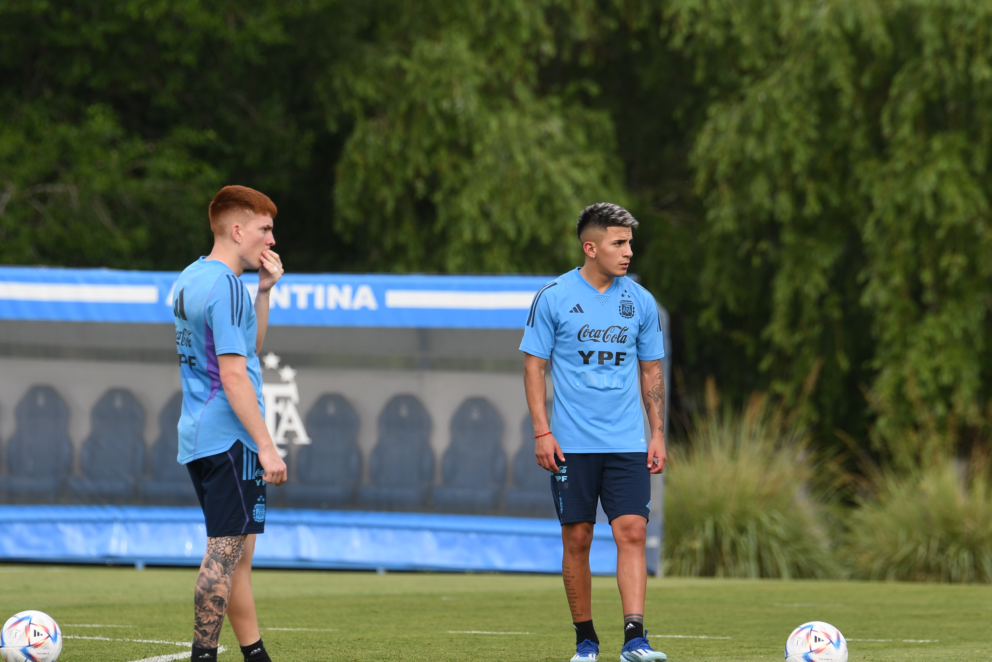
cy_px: 423
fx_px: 10912
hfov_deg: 5.2
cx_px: 533
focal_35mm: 396
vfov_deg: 3.5
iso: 200
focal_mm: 190
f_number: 3.5
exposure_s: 1/1000
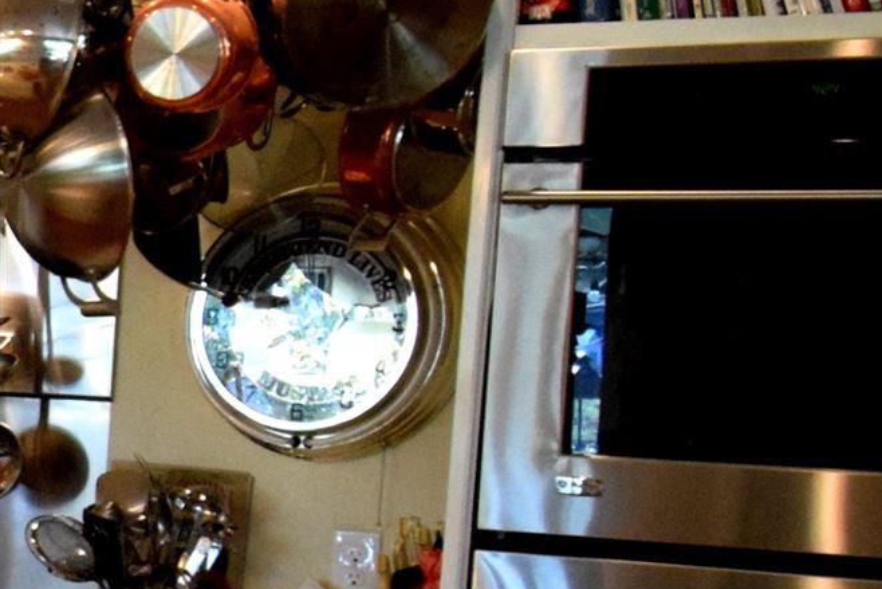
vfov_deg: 13.8
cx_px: -698
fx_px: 2401
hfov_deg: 17.1
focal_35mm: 98
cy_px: 543
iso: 3200
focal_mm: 14
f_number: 5
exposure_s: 1/60
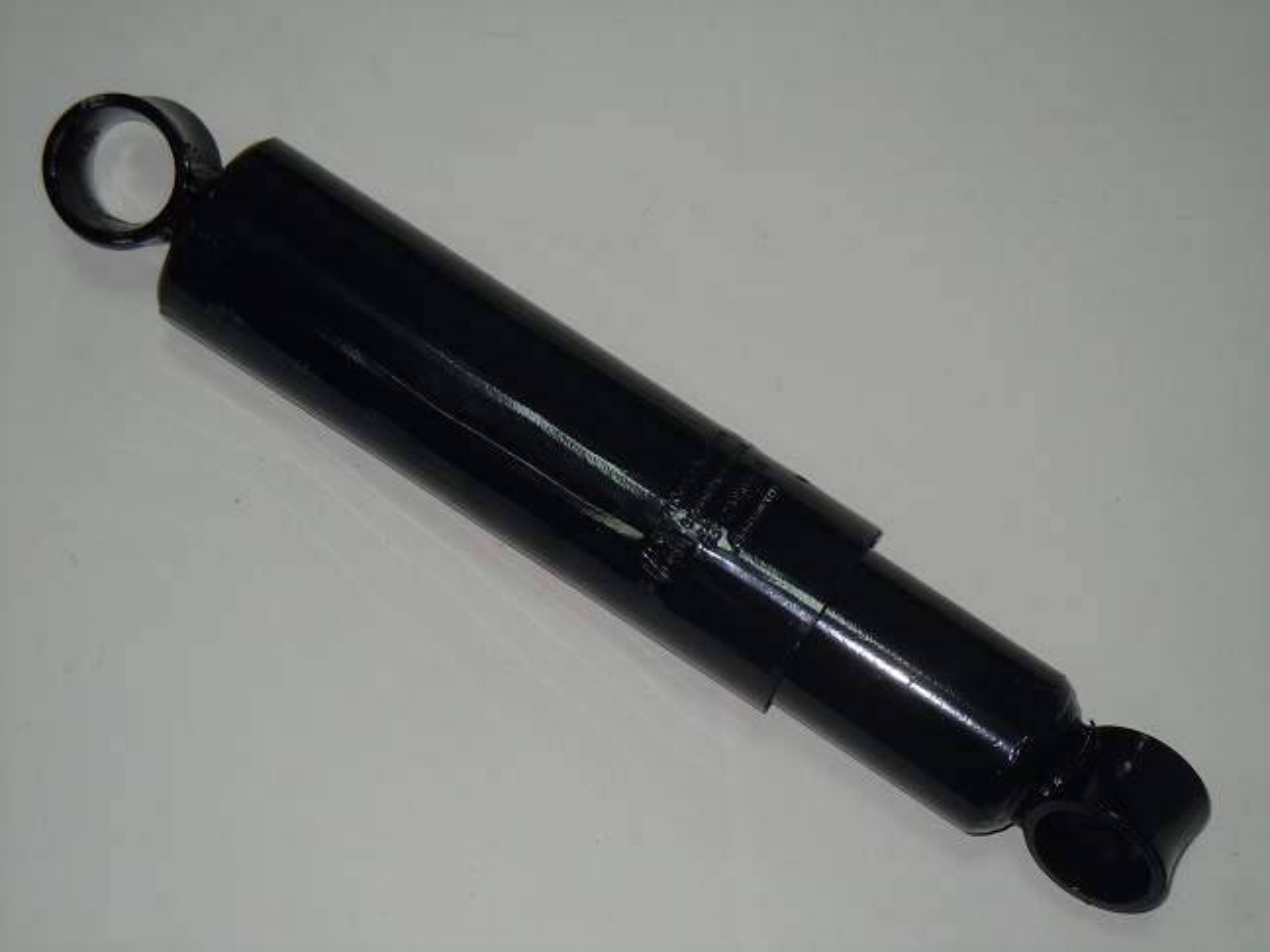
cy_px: 476
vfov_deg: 14.5
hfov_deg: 19.3
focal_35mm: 102
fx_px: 3742
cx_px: 635
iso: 200
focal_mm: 18.3
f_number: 4.5
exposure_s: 1/50
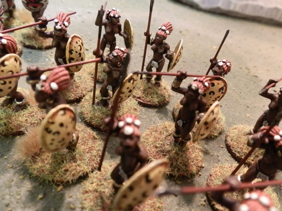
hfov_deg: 63.4
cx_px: 141
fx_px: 228
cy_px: 106
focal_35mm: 28
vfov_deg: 49.7
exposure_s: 1/20
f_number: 3.1
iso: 400
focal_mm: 5
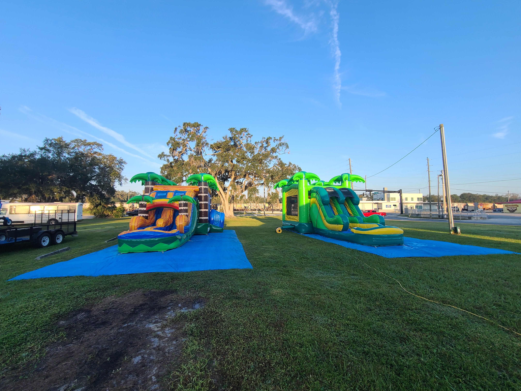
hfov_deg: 106.2
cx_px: 260
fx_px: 196
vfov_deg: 89.9
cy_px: 196
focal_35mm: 13
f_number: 2.2
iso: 50
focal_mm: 2.2
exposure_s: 1/526
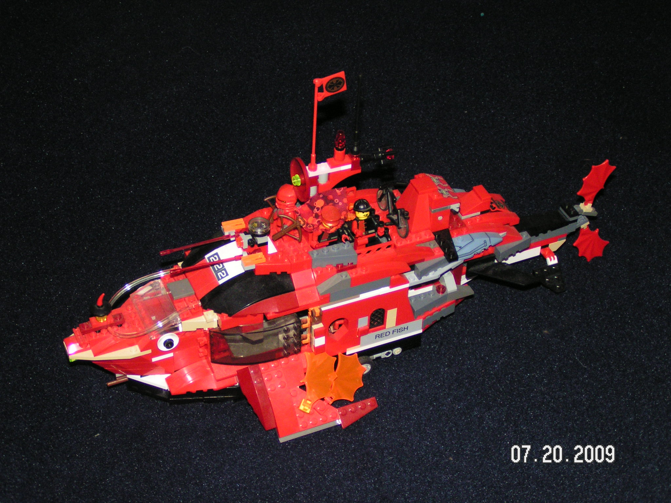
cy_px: 252
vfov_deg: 21.6
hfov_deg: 28.6
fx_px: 1318
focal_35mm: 68
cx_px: 336
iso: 200
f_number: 3.2
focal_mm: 10.5
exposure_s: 1/80
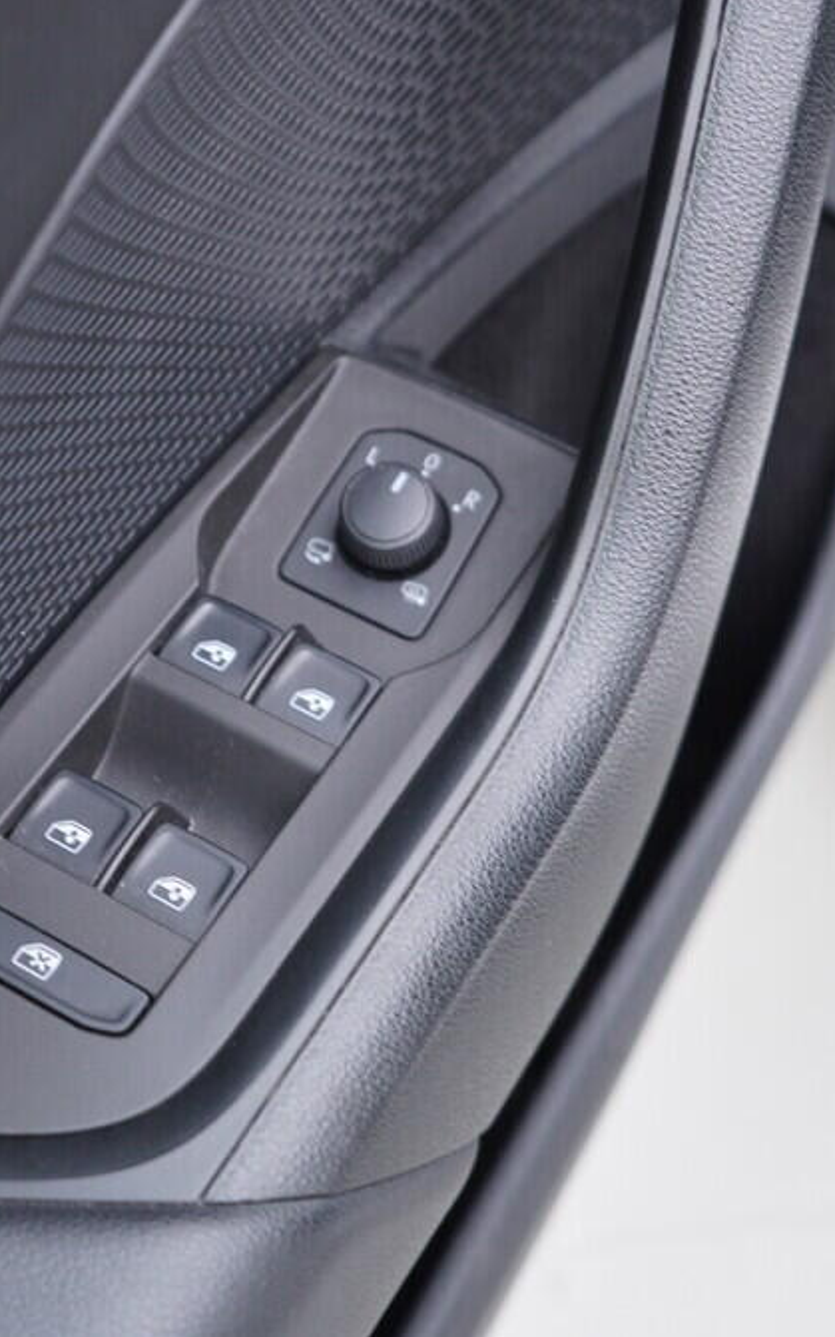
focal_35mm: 56
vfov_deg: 36.3
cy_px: 659
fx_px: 2040
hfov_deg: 23.1
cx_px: 313
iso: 200
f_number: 2.8
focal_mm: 24
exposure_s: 1/40
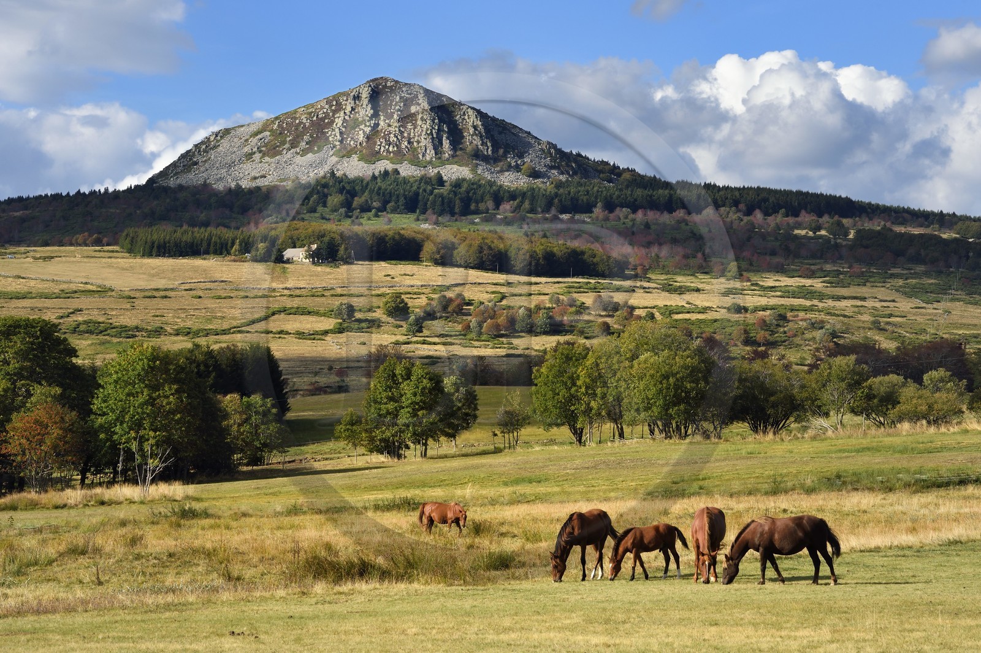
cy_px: 326
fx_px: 2777
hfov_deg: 20.0
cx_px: 490
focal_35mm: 102
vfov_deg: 13.4
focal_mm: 102
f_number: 10
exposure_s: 1/320
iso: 200
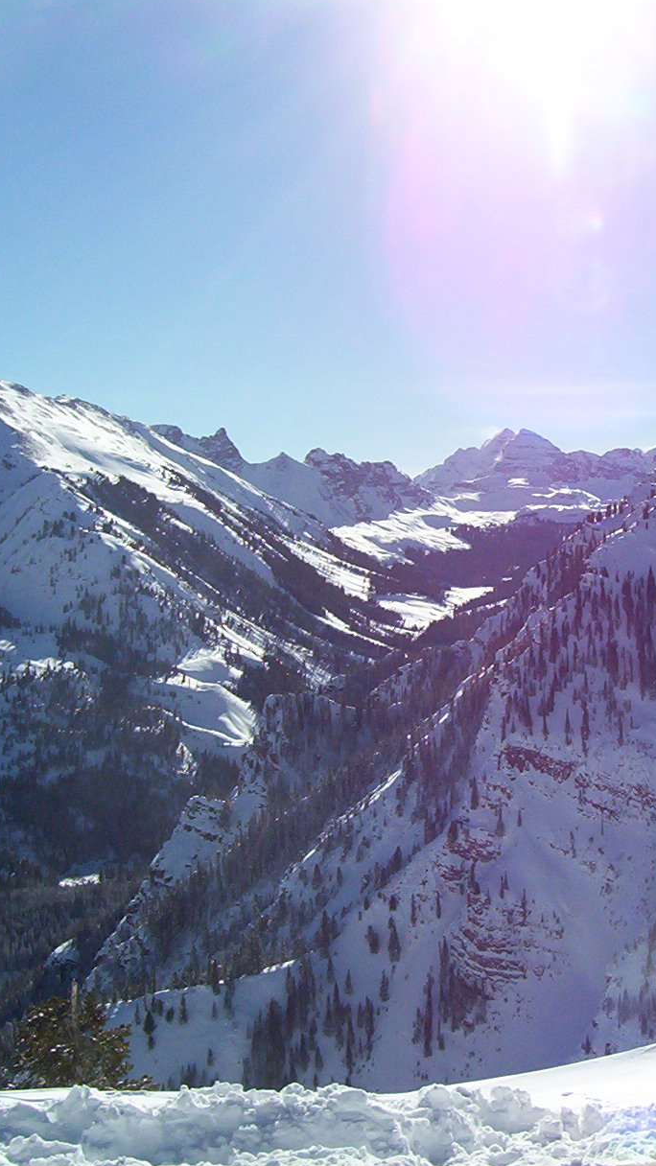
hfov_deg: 18.6
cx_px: 650
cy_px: 578
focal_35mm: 63
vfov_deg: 33.3
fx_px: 1948
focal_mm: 5.77
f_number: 5.17
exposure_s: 1/1701
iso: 100
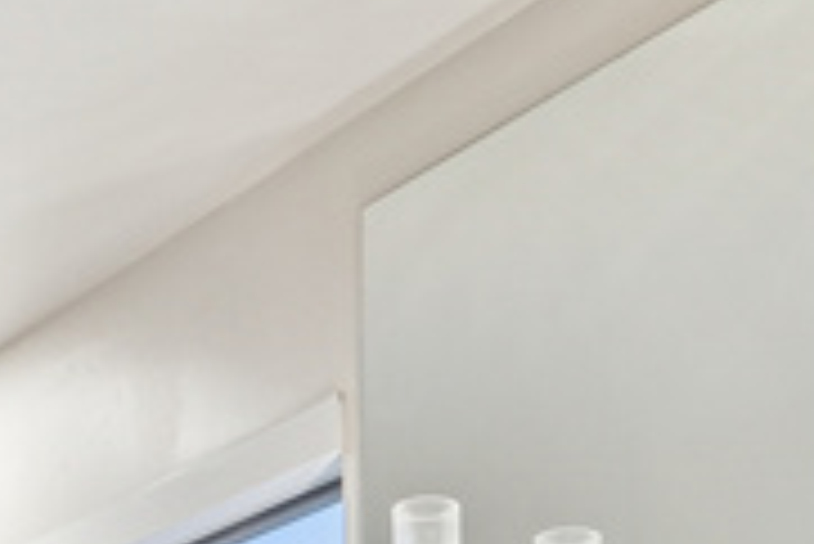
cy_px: 1263
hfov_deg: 19.8
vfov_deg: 11.3
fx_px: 2321
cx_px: 225
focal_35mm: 103
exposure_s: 1/25
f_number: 8
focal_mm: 18.1
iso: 640
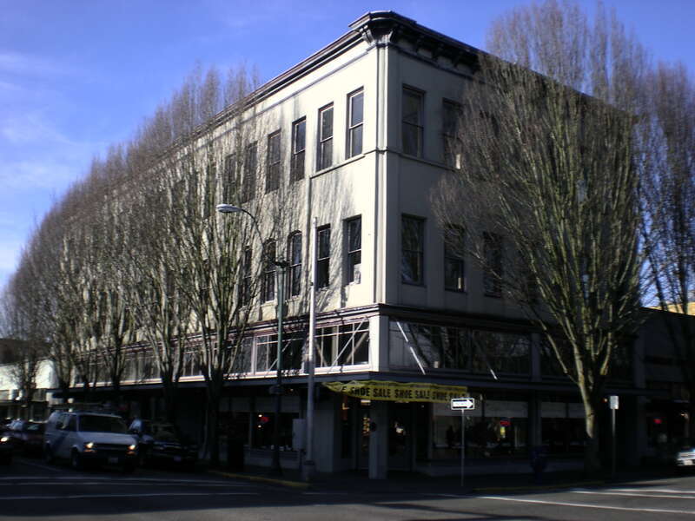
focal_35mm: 38
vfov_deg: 37.7
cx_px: 348
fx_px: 763
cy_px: 260
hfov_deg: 49.0
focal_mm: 6.3
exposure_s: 1/212
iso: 50
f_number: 4.6
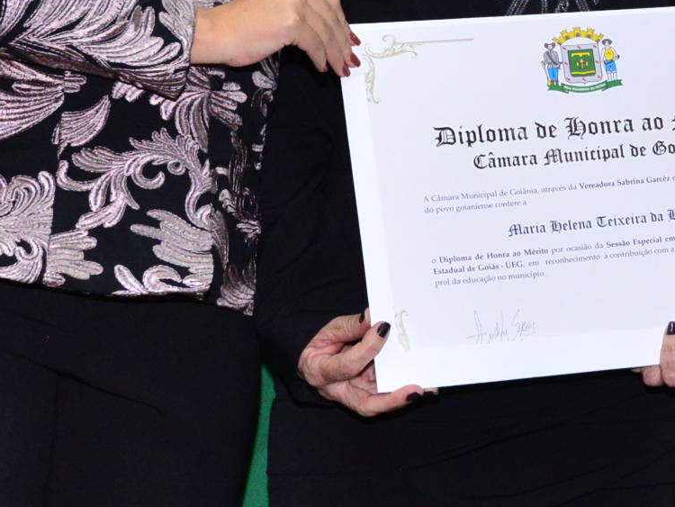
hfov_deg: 14.2
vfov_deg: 10.8
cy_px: -58
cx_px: 790
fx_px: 2633
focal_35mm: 135
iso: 2500
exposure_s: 1/125
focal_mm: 35
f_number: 5.6
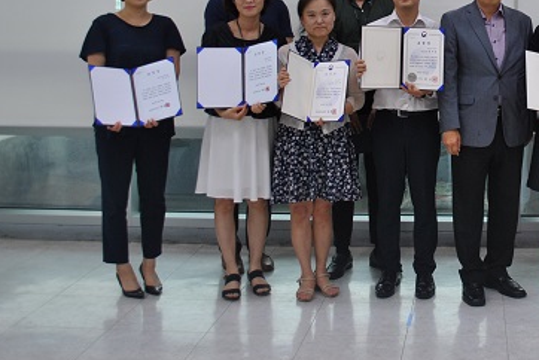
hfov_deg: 32.8
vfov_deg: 22.7
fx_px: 869
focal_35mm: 58
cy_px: 24
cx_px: 479
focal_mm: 20
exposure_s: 1/50
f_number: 3.8
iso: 200
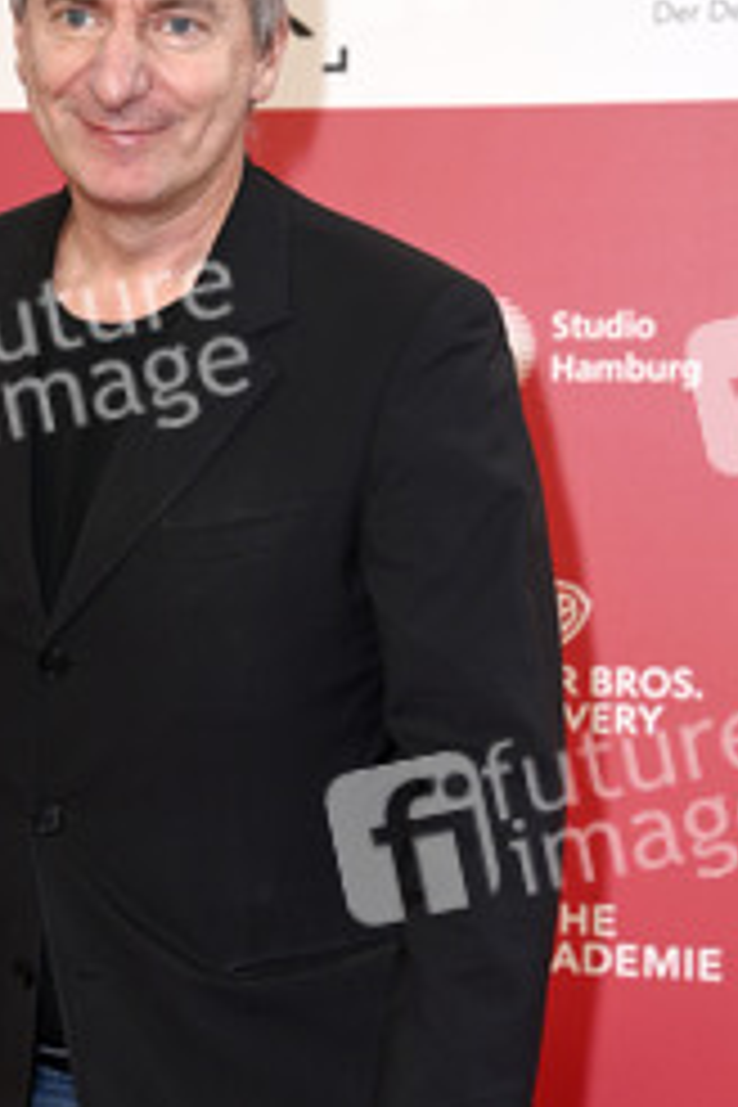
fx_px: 4243
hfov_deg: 9.9
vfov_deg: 14.9
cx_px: 148
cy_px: 594
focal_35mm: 138
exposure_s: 1/250
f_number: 6.3
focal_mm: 85
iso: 640
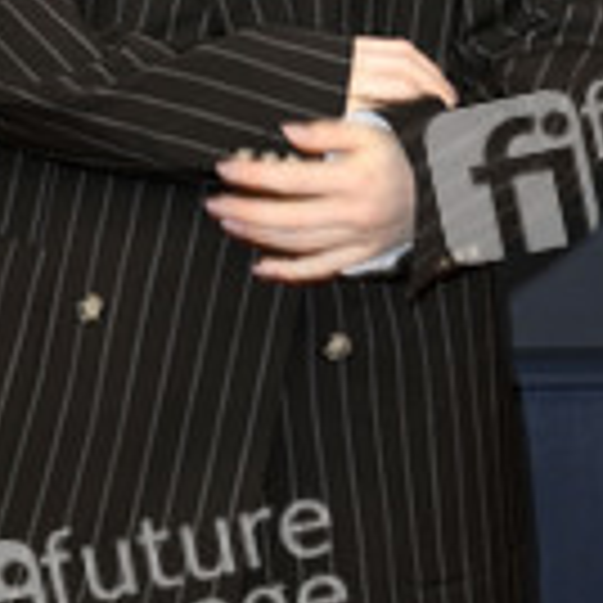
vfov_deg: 5.6
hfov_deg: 5.7
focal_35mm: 309
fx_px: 6090
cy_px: -68
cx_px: 248
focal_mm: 122
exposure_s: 1/250
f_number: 5.6
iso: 500
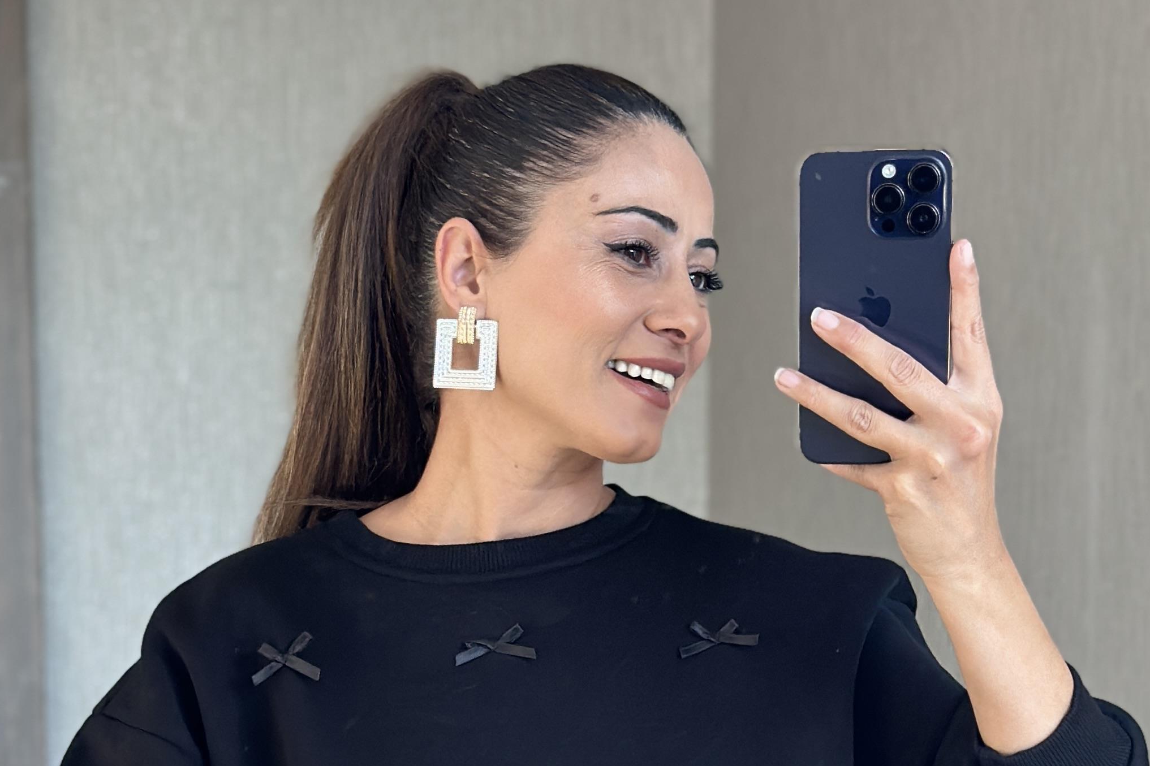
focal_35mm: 99
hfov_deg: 20.6
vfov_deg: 13.4
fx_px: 3162
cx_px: 561
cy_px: 931
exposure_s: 1/118
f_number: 1.78
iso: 125
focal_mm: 6.86
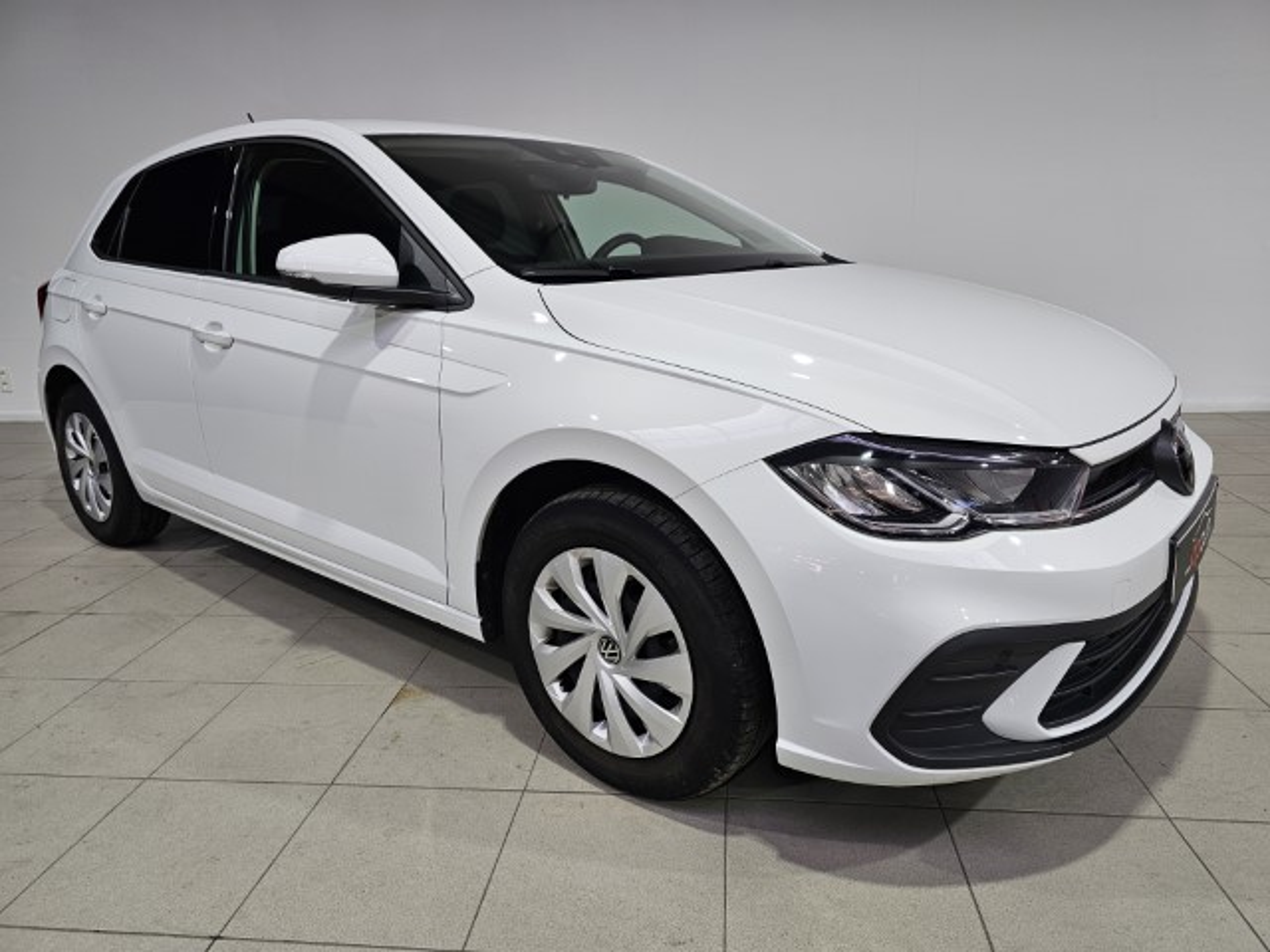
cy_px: 476
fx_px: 844
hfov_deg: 73.9
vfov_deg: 58.9
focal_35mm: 23
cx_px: 635
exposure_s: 1/100
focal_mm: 6.3
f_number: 1.7
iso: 50
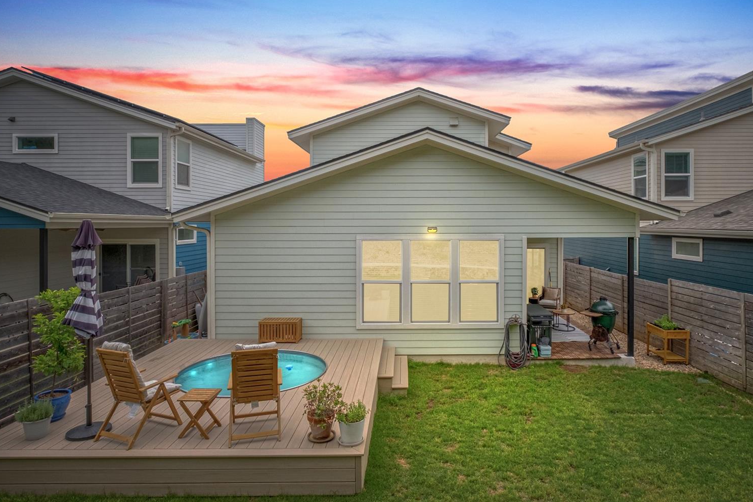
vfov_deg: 57.2
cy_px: 243
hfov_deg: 78.5
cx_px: 407
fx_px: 460
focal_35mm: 22
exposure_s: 1/400
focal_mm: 10.4
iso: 640
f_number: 8
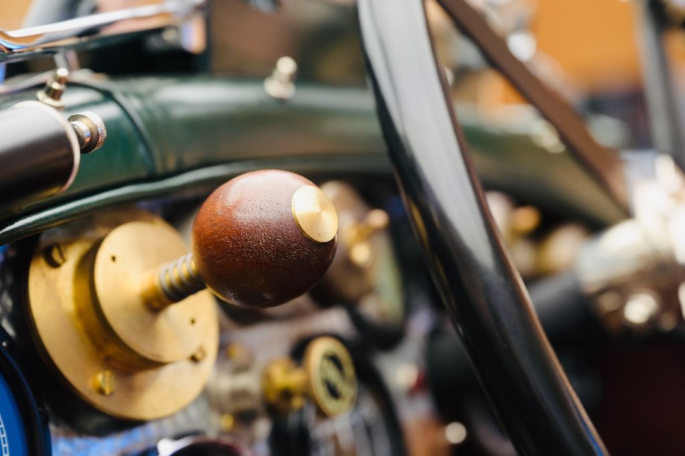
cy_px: 228
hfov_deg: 28.9
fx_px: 1331
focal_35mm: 70
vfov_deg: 19.4
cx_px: 342
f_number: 4
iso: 800
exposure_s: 1/80
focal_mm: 70
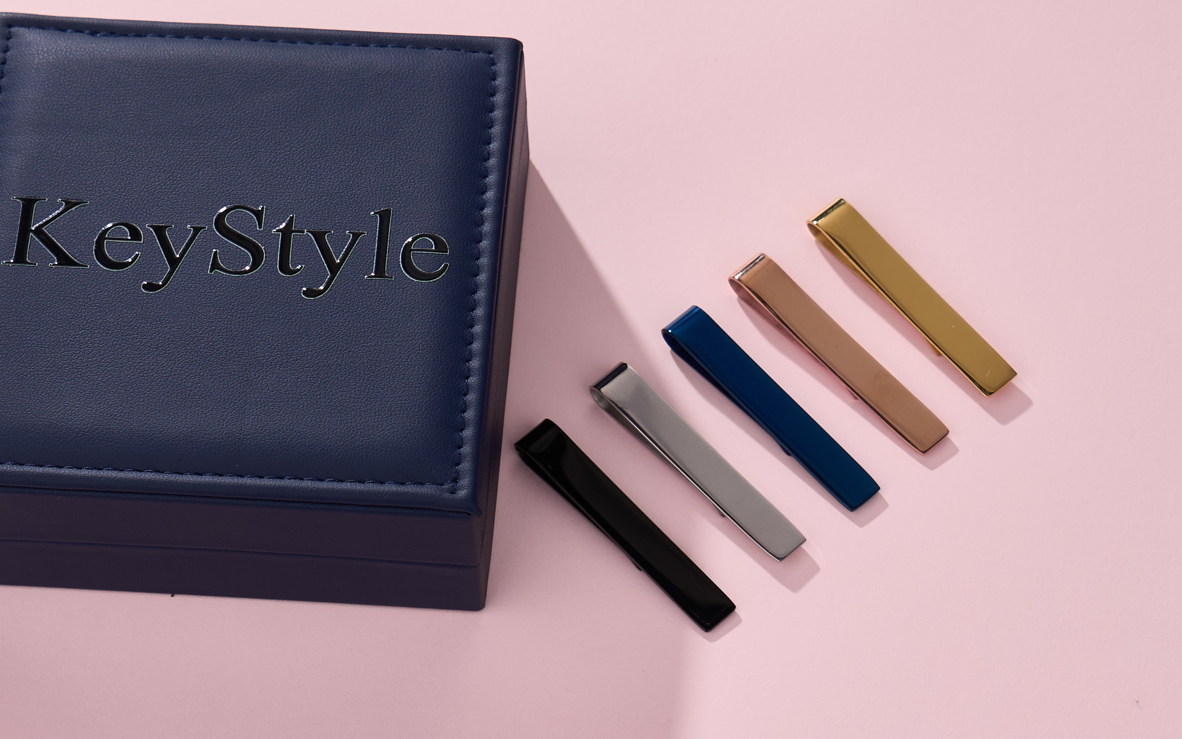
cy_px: 368
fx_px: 3705
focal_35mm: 115
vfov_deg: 11.4
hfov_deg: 18.1
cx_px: 479
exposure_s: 1/200
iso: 250
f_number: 8
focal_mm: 50
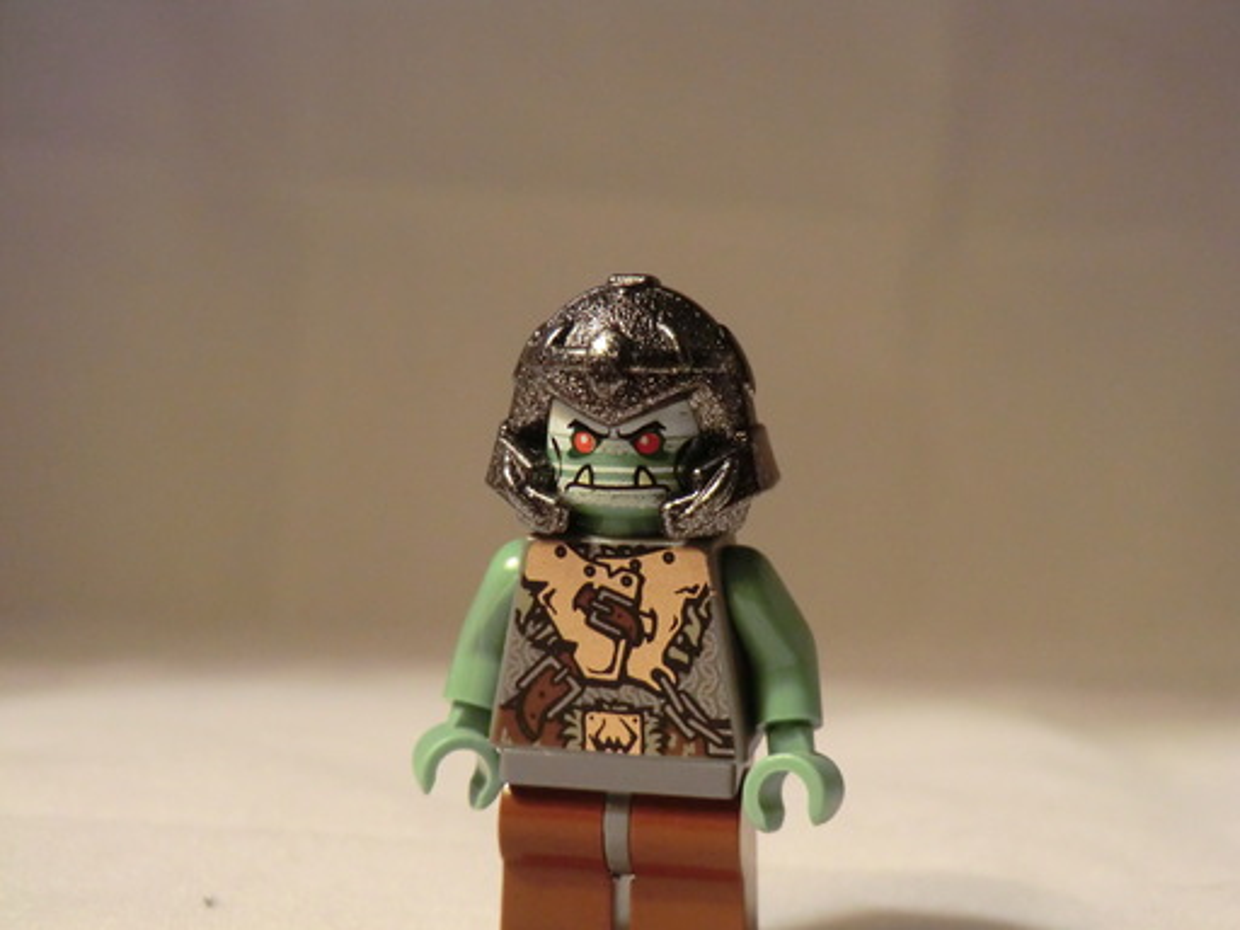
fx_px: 1684
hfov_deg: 40.4
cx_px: 620
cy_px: 465
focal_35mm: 47
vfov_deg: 30.9
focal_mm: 8.4
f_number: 4
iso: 500
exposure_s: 1/60
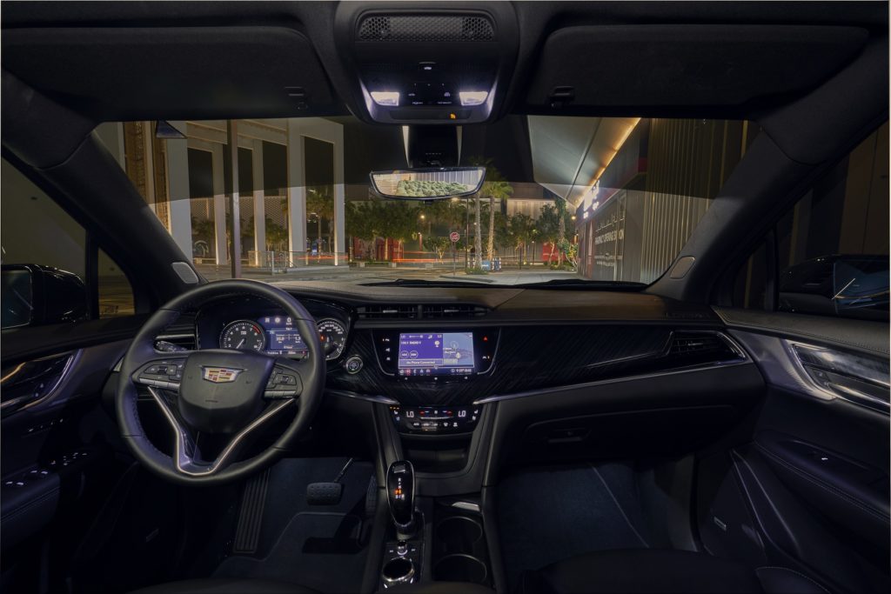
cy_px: 297
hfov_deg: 96.7
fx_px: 396
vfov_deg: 73.8
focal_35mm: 16
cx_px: 446
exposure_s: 5
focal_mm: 16
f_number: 11
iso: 100
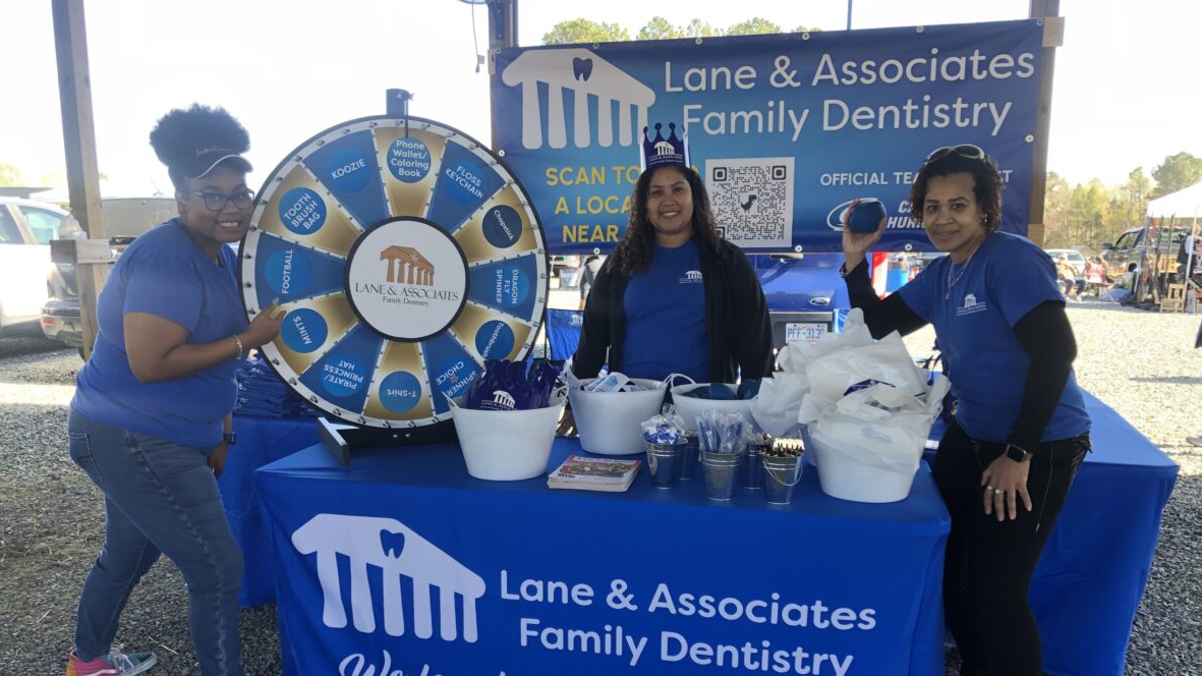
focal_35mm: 31
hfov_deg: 62.6
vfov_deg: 37.5
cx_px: 608
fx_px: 988
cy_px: 434
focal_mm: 3.99
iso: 32
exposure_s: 1/120
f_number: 1.8
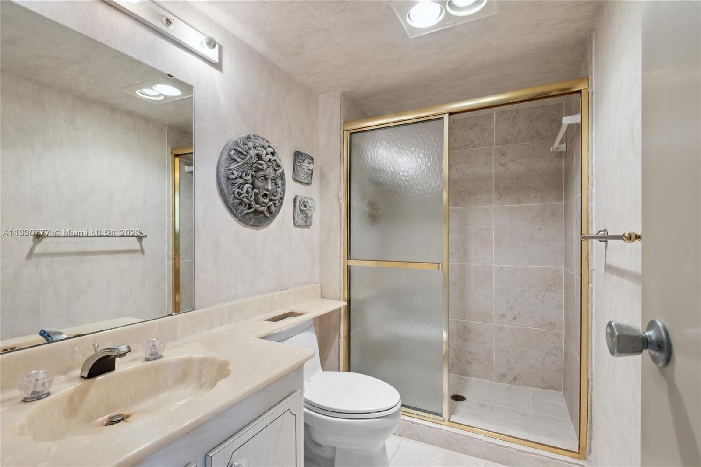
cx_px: 350
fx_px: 331
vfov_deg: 70.5
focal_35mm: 17
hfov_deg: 93.3
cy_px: 234
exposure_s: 1/8
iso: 250
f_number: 8
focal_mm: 17
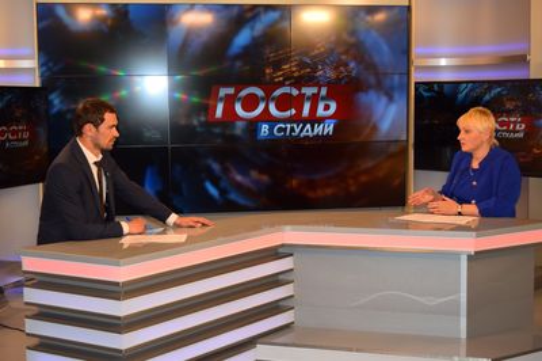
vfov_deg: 25.7
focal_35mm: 52
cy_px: 180
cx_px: 271
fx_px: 790
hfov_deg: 37.9
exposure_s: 1/125
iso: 800
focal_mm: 35
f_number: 5.6
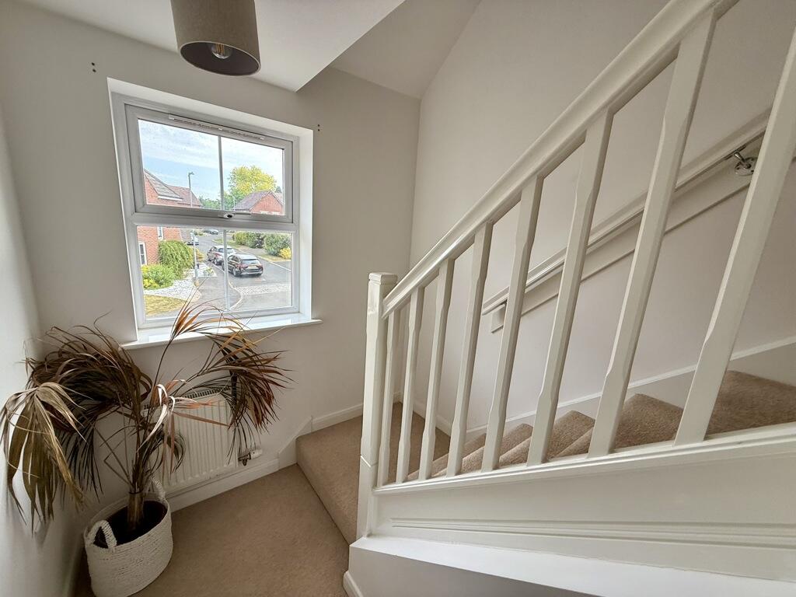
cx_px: 398
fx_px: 322
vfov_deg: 85.7
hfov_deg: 102.1
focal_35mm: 14
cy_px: 298
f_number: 2.2
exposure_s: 1/159
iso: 64
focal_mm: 2.22
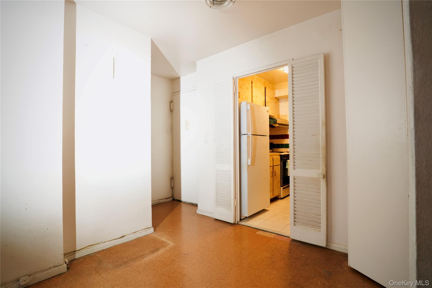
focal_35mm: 16
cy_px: 144
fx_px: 198
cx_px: 216
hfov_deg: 95.0
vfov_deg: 72.0
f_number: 5
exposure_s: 1/30
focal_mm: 11
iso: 800
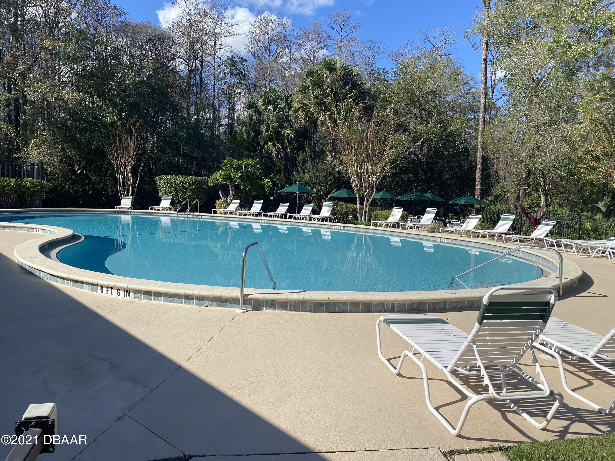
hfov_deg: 67.3
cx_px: 308
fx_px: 462
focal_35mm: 26
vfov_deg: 53.1
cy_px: 230
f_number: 1.8
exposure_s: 1/3497
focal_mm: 4.25
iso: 32
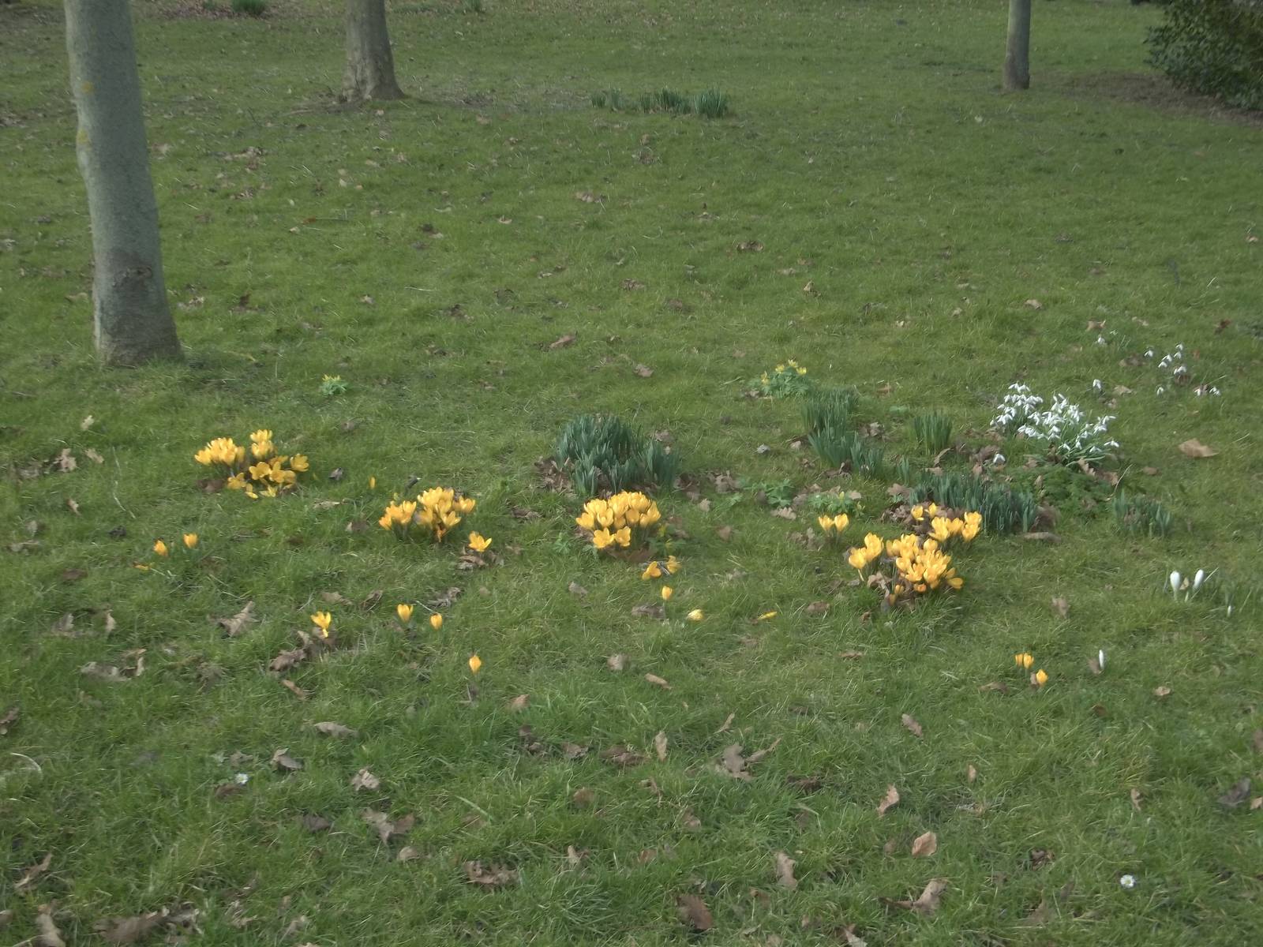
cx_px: 632
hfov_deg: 41.2
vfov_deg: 31.5
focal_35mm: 46
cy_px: 474
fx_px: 1678
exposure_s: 1/200
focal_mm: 8.3
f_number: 3.7
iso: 80
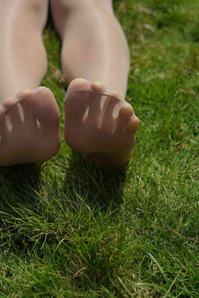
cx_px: 57
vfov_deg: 25.8
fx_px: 646
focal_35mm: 78
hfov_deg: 17.4
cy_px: 99
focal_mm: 50
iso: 64
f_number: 4
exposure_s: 1/1250
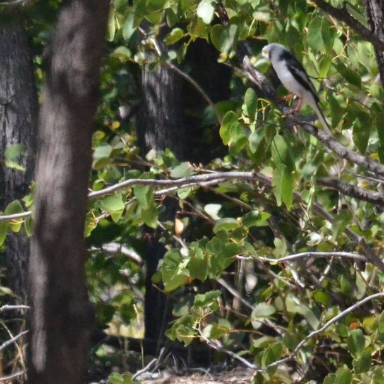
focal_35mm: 1674
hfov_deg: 1.0
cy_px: 249
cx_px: 486
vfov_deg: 1.0
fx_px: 21009
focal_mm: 500
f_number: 10
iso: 2500
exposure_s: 1/1600
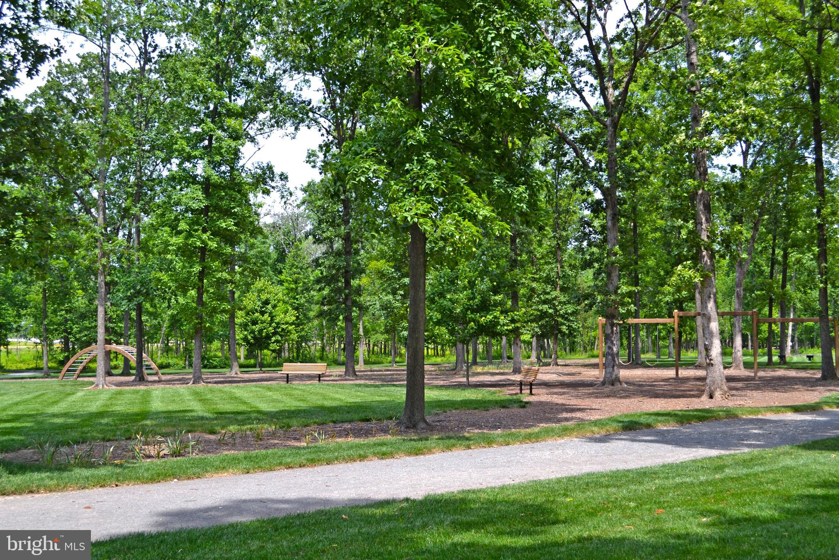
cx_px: 420
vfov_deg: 34.2
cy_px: 280
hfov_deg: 49.6
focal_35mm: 39
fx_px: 909
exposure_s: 1/125
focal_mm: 26
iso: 100
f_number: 5.6
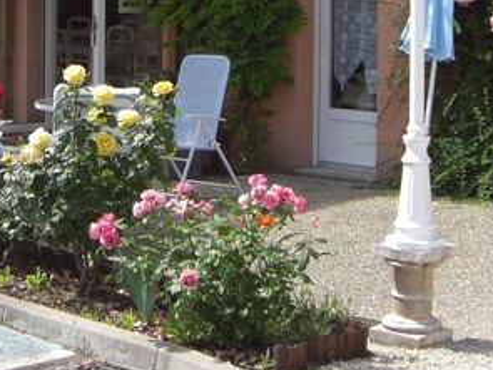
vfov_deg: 13.8
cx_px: 80
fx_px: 1466
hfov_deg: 18.9
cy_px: -100
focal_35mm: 103
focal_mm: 6.2
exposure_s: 1/800
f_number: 2.7
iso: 64
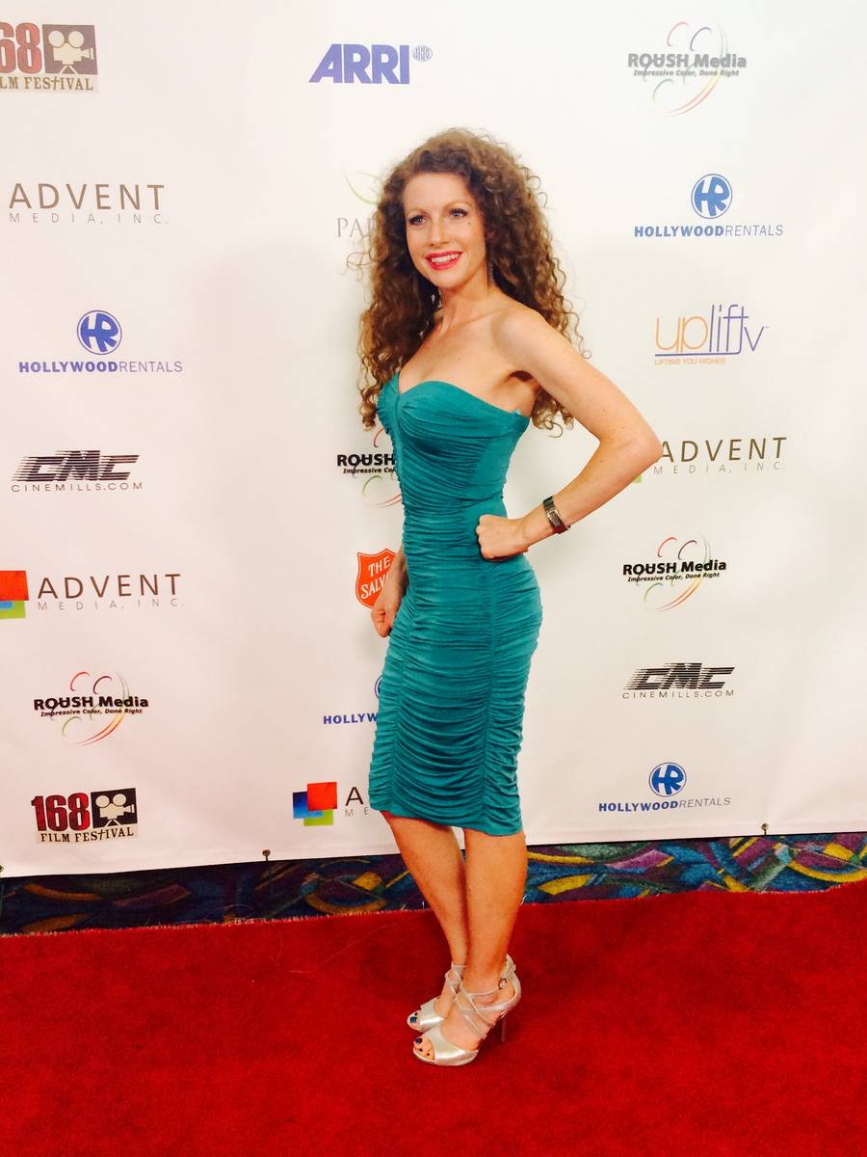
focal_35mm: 29
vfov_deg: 61.7
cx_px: 434
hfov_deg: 48.2
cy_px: 578
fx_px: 968
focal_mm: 4.15
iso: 40
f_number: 2.2
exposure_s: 1/30
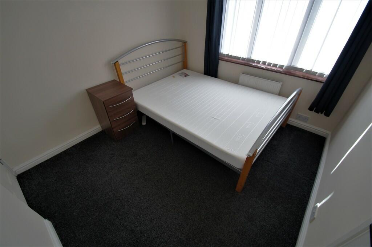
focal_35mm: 15
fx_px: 155
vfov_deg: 77.2
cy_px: 124
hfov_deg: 100.5
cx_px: 186
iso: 250
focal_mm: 10
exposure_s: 1/160
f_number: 4
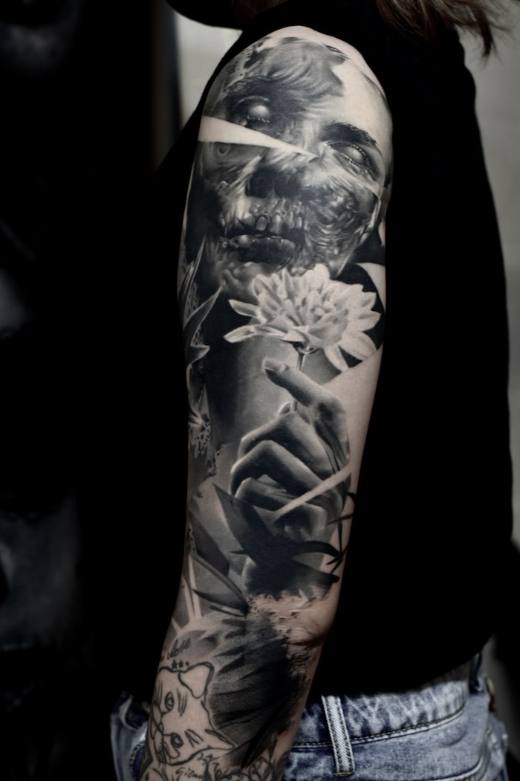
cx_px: 260
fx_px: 1137
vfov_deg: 37.9
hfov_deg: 25.8
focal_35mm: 52
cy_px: 390
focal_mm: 35
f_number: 3.5
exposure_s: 1/40
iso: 320
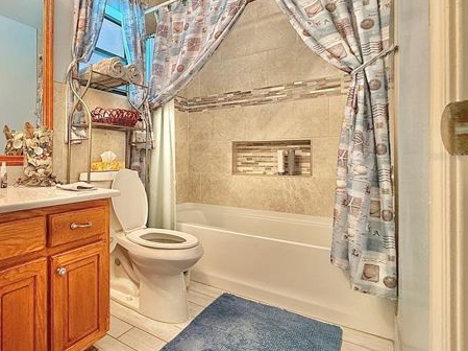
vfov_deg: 60.8
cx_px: 104
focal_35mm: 22
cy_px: 156
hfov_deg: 70.0
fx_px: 297
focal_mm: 2.22
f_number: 2.2
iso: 320
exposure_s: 1/60
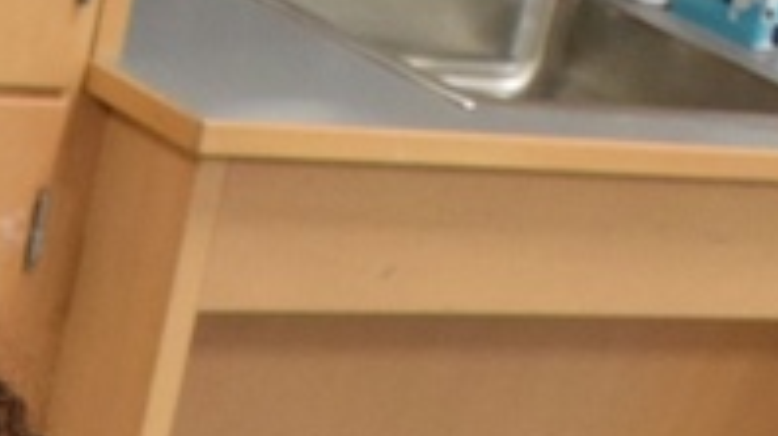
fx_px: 3277
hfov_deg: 13.4
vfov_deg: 6.9
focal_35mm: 159
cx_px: 67
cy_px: 1267
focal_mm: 20
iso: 2500
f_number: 5
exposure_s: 1/160
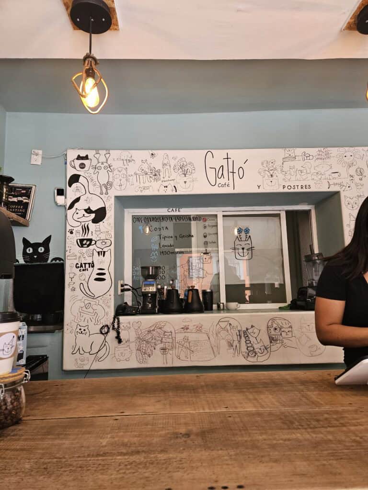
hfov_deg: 58.9
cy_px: 245
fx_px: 326
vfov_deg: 73.9
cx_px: 184
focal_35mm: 23
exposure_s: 1/120
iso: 250
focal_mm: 5.4
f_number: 1.8
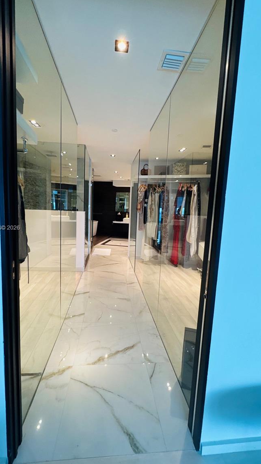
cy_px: 228
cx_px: 127
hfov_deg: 67.0
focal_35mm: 16
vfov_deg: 99.4
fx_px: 197
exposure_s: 1/60
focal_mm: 2.22
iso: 160
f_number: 2.2
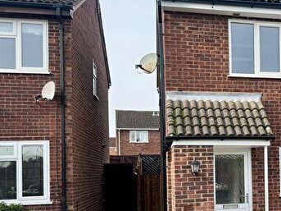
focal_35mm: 49
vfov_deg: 29.2
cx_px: 248
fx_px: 398
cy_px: 158
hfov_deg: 36.7
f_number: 1.78
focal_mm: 6.76
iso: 80
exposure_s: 1/1456
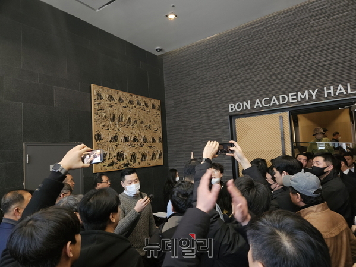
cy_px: 134
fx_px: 236
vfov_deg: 58.9
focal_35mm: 23
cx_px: 178
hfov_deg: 73.9
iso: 160
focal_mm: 5.4
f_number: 1.8
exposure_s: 1/120
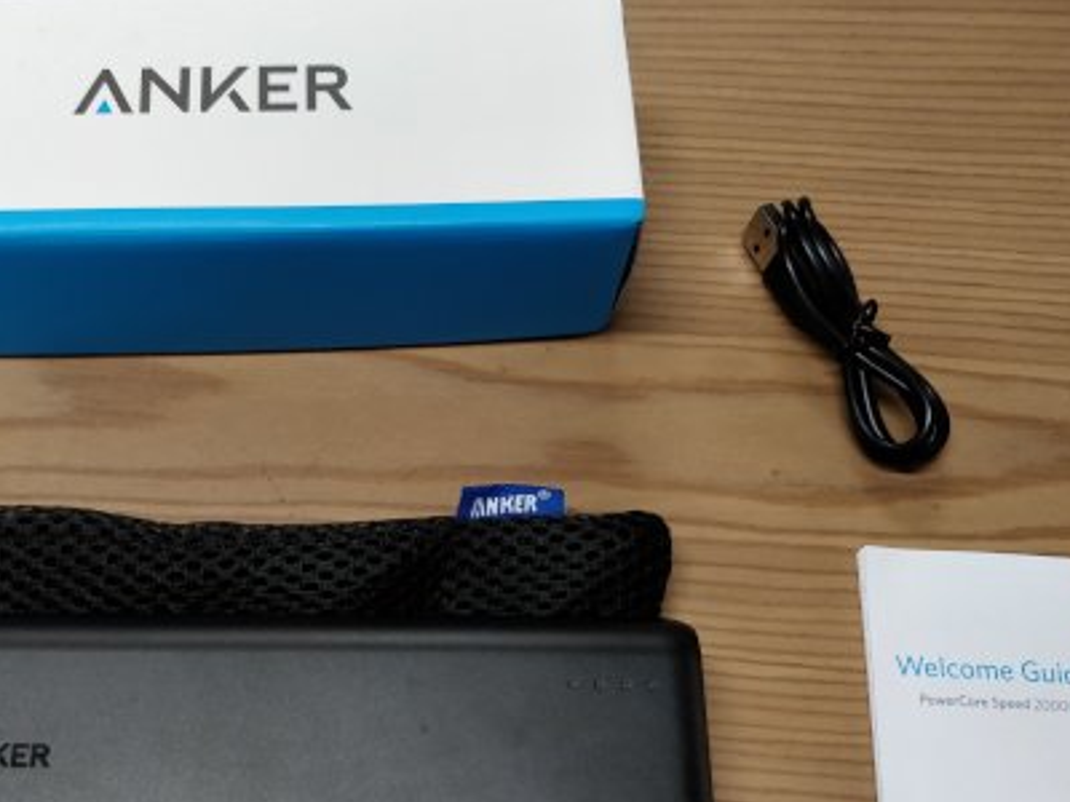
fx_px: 1113
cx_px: 407
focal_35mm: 36
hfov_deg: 50.9
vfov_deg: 39.6
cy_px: 462
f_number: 1.7
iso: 800
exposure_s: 1/60
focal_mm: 4.1
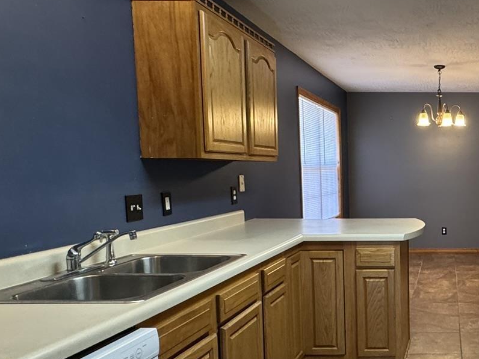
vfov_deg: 39.5
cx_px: 457
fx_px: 498
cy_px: 213
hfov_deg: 45.1
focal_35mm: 36
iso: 250
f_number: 2.2
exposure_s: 1/60
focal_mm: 2.22
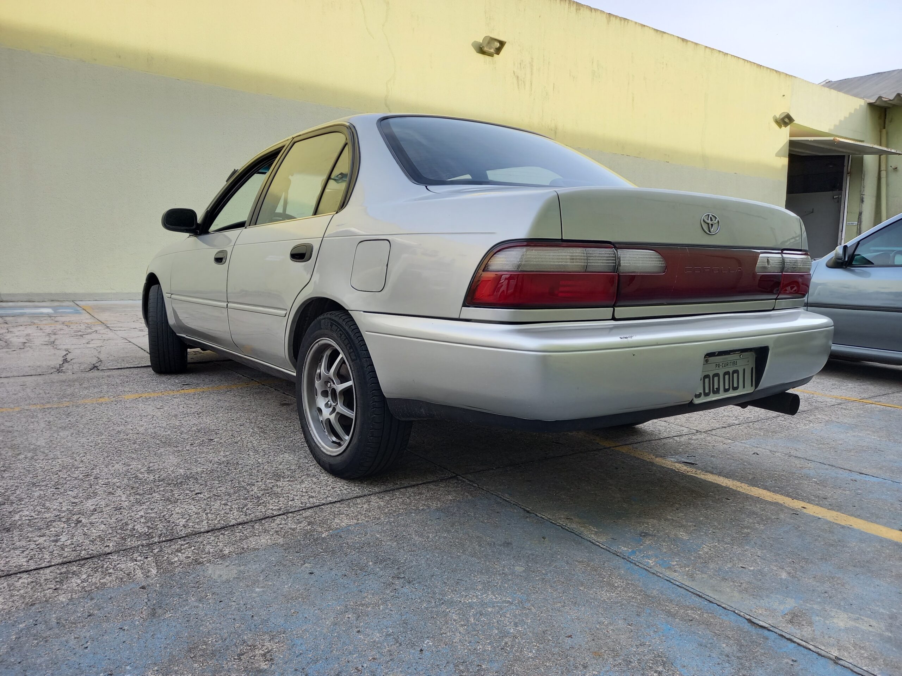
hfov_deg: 69.4
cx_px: 451
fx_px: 651
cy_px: 338
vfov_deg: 54.9
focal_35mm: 25
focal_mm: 4.6
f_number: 2
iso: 25
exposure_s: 1/123
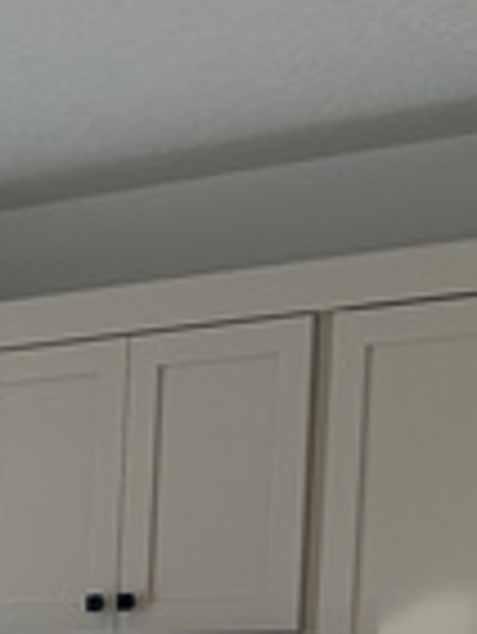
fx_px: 2403
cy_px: 1016
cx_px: -558
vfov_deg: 13.9
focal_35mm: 131
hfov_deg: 10.2
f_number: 1.78
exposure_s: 1/1613
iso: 80
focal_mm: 6.86
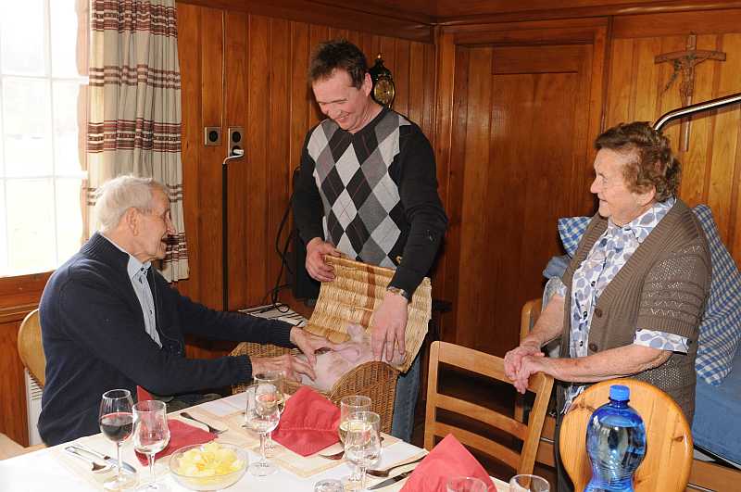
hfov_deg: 53.2
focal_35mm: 36
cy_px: 246
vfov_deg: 36.8
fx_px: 740
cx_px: 370
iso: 320
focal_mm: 24
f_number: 5.6
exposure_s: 1/60
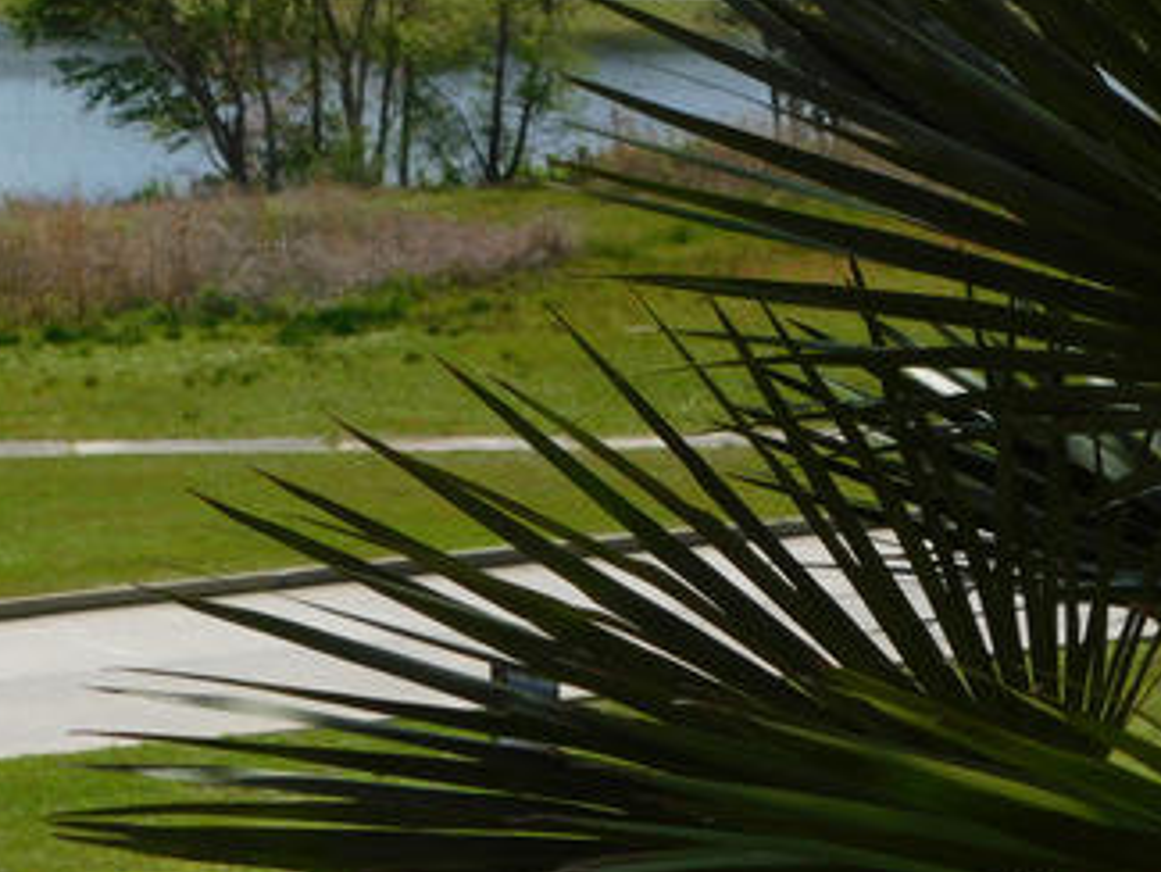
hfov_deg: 15.1
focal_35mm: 130
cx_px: 229
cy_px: 39
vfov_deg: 11.3
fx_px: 4362
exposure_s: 1/1250
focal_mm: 11.7
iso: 125
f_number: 4.2
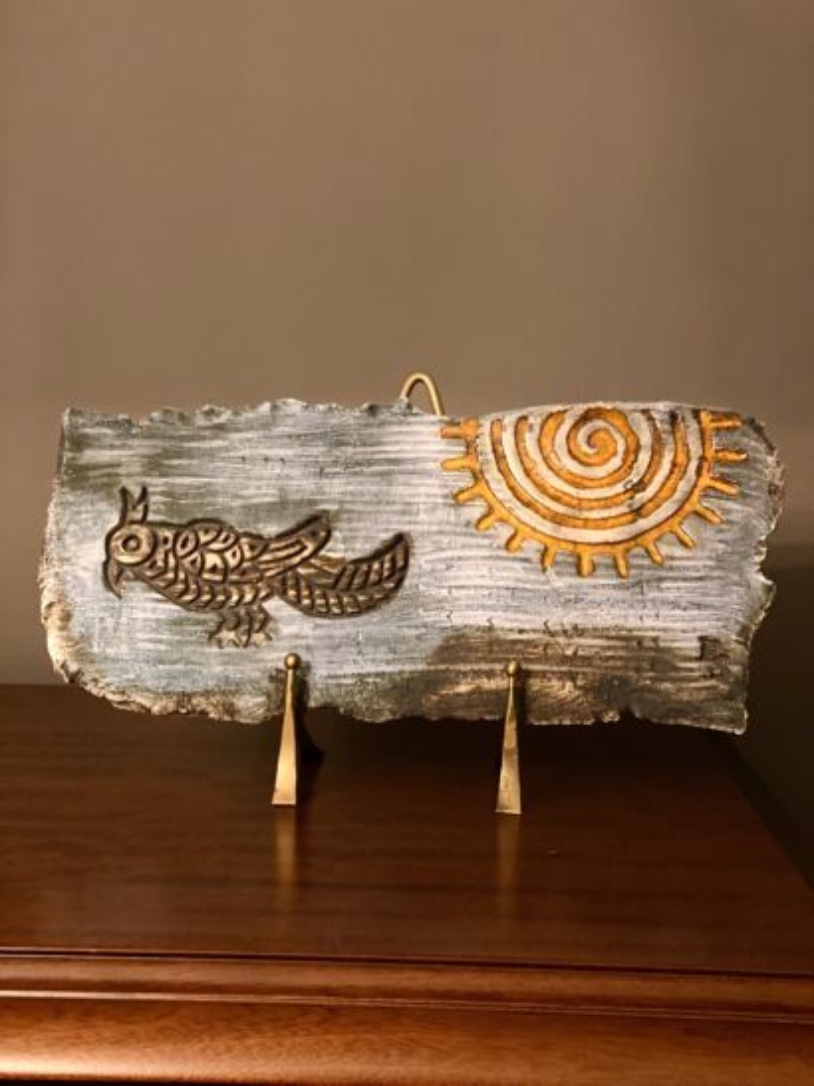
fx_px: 1631
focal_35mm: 52
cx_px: 407
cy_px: 543
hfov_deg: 28.0
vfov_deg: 36.8
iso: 500
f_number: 2
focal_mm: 6
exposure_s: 1/14
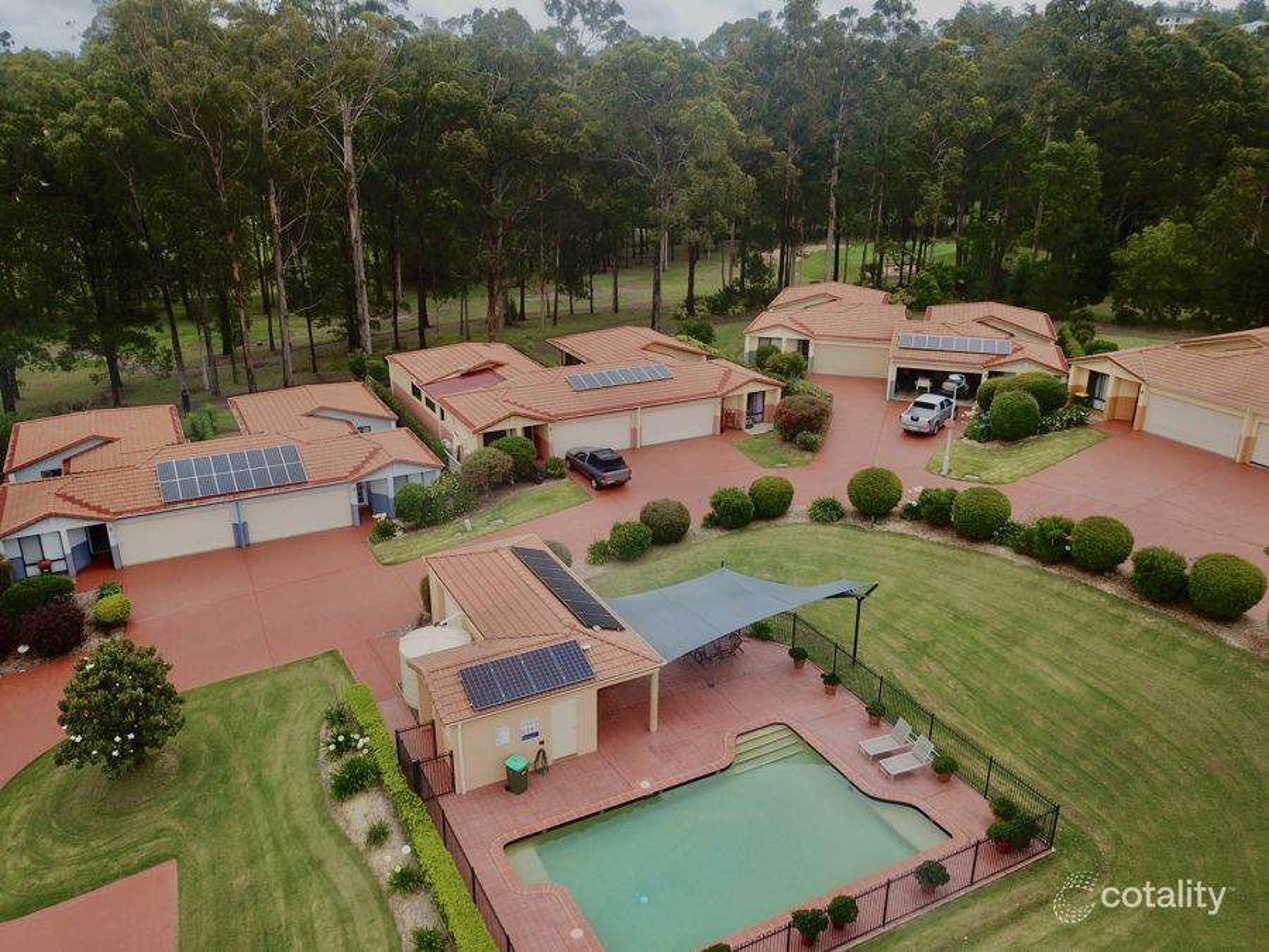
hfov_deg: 67.3
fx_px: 953
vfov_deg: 53.1
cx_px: 634
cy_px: 476
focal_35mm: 26
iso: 100
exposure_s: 1/835
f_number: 2.2
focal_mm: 4.73
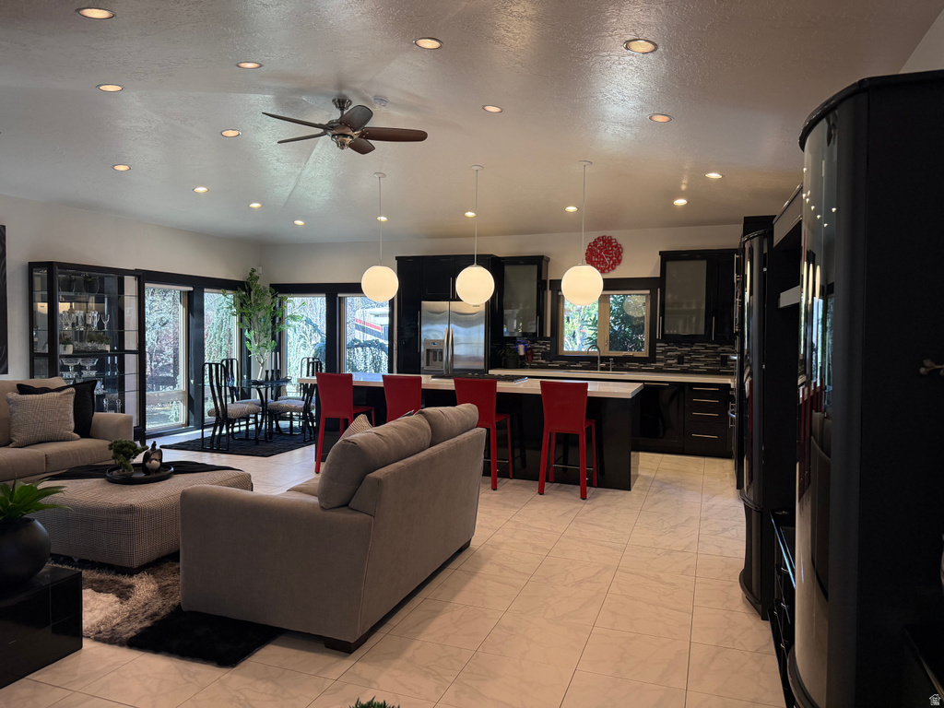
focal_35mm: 24
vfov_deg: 56.8
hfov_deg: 71.6
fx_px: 654
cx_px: 472
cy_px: 354
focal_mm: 6.76
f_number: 1.78
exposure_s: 1/141
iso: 200
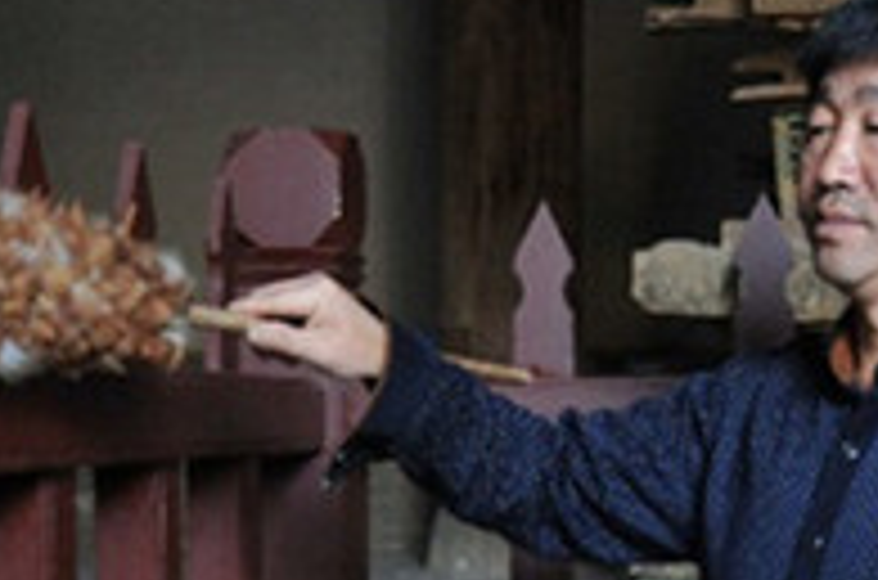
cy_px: 497
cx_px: 572
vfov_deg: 17.4
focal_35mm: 77
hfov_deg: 26.3
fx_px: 1873
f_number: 3.5
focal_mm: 20
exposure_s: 1/50
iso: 1000
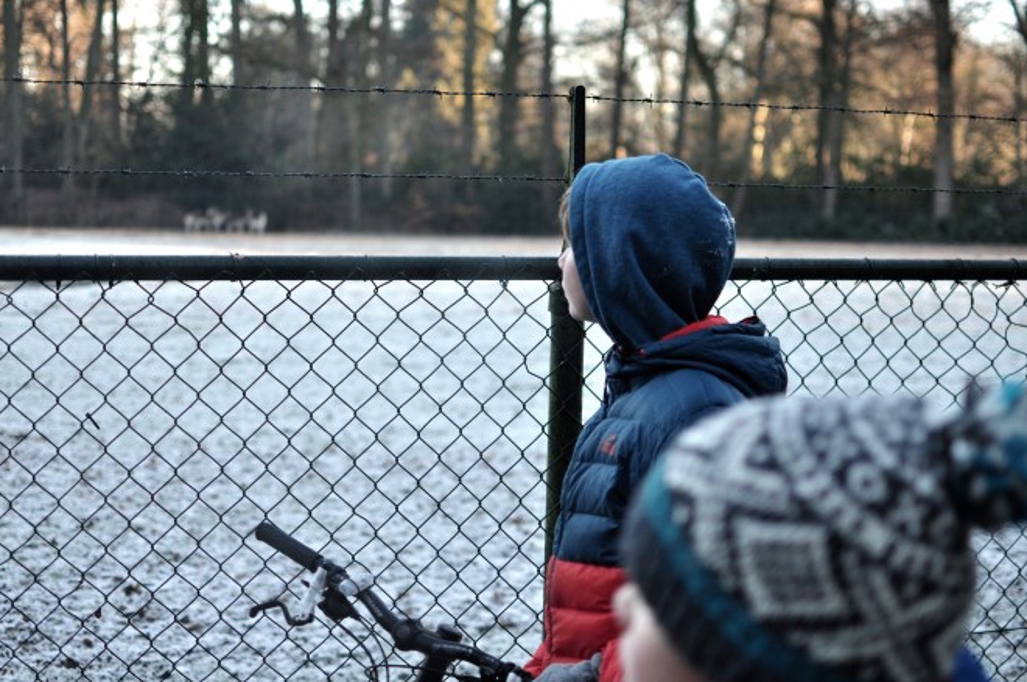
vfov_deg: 23.5
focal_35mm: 58
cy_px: 335
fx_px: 1639
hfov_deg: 34.8
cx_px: 491
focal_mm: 35
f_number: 2.2
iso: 400
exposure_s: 1/800
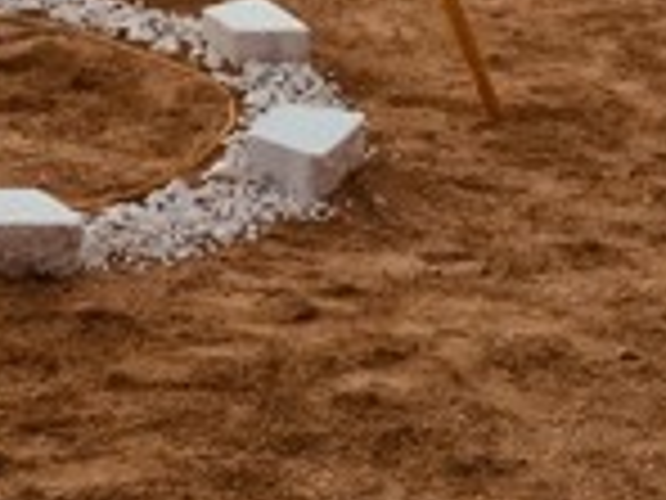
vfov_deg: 10.8
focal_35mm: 125
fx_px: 2405
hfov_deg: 15.4
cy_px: -495
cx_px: -63
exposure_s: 1/120
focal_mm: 4.15
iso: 40
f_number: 2.2
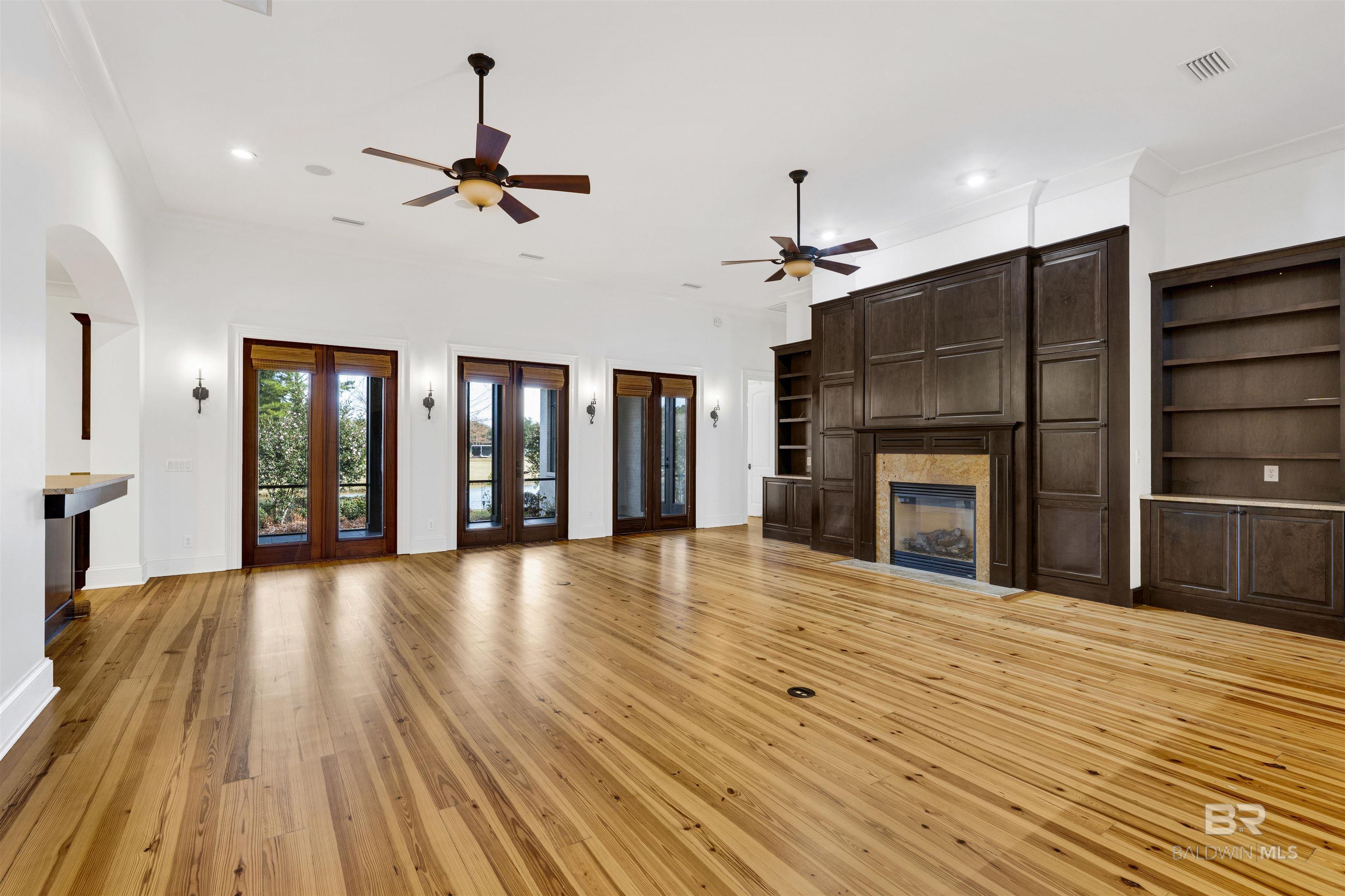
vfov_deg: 73.7
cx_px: 672
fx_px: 598
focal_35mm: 16
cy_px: 448
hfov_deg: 96.7
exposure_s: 1/13
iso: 500
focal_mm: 16
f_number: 11
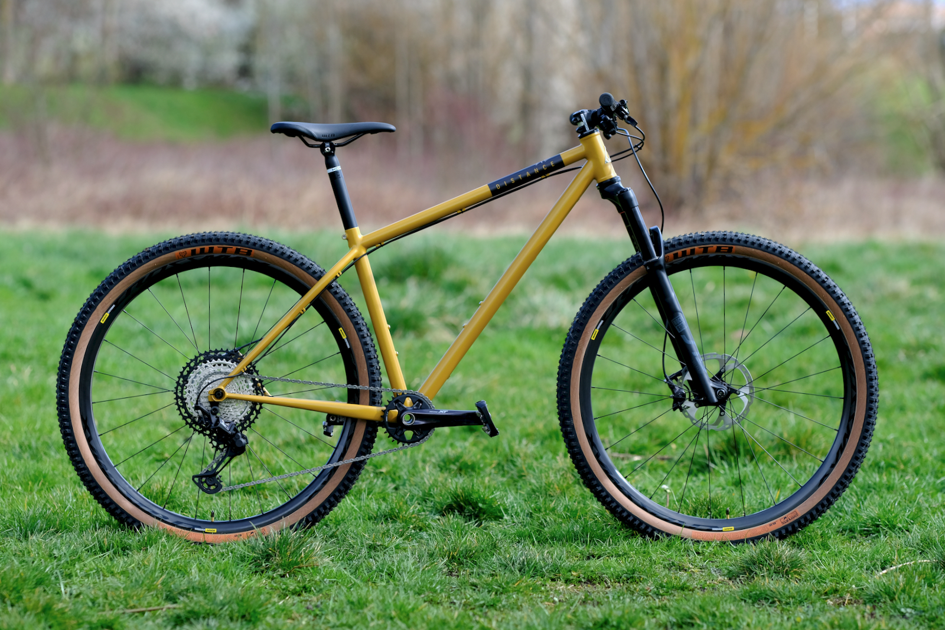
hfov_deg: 15.2
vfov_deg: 10.2
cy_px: 315
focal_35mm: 135
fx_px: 3544
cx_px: 472
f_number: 2.5
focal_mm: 90
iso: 200
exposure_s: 1/1000
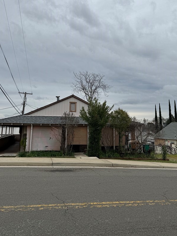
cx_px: 94
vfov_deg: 57.7
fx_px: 211
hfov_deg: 45.4
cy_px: 91
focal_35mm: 31
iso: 80
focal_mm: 6.76
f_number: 1.78
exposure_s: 1/5814
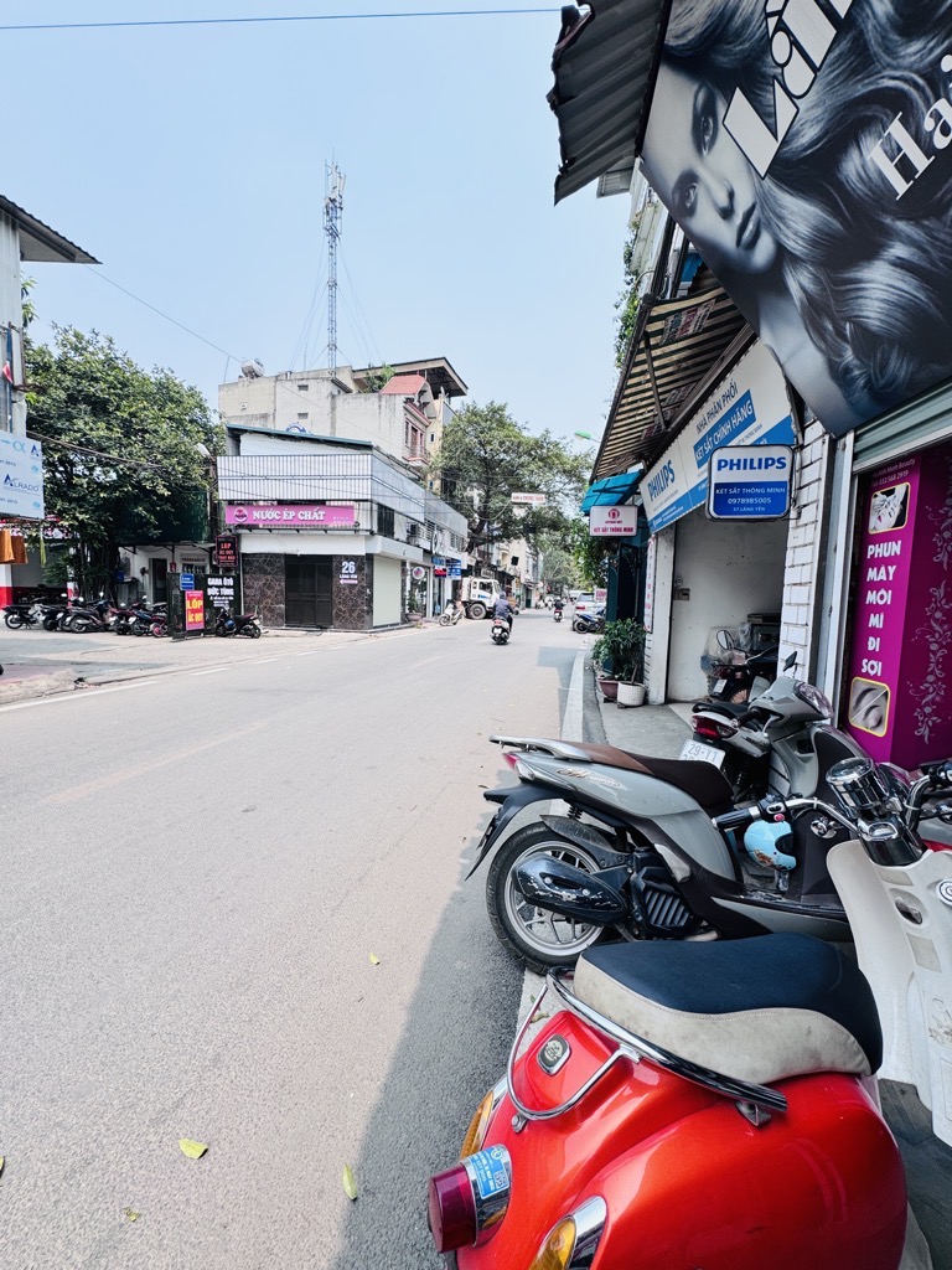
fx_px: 513
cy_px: 635
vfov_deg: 102.1
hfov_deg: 85.7
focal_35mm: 14
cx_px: 476
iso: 50
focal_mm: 2.22
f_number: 2.2
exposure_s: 1/868
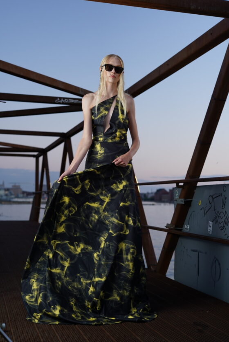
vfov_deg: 39.6
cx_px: 114
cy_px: 171
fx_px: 476
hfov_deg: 27.0
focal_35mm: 50
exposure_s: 1/250
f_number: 3.5
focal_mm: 50
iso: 320
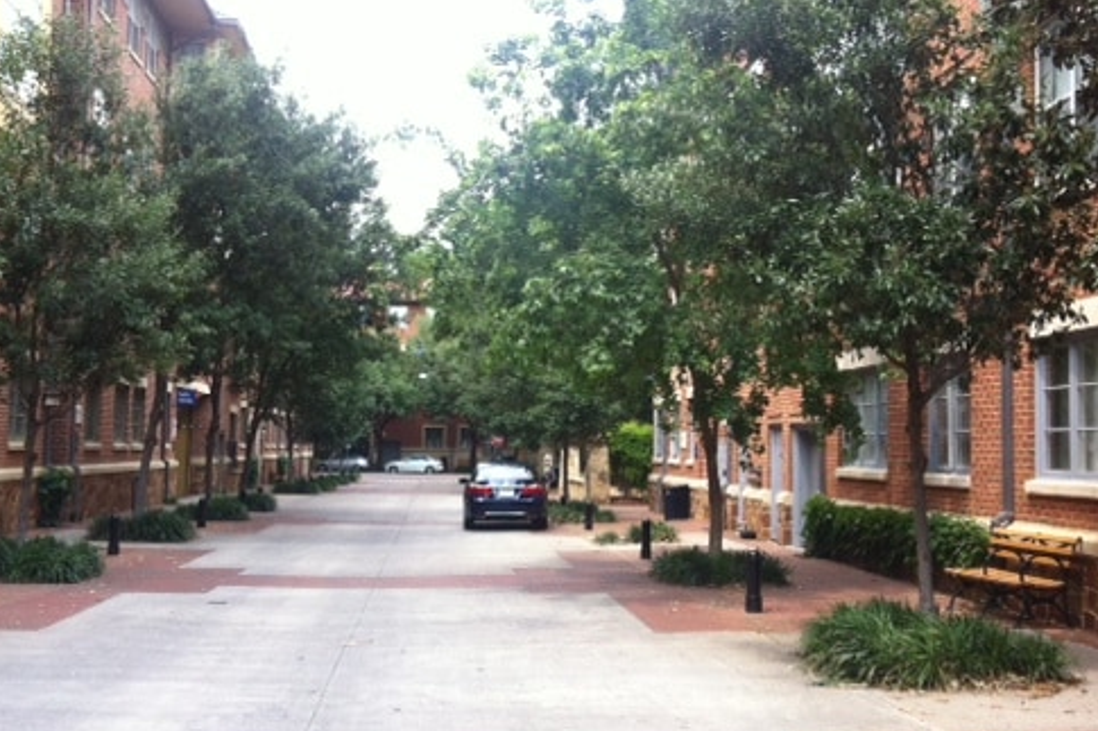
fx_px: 1463
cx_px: 527
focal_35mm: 48
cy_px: 392
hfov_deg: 41.1
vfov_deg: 28.0
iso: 80
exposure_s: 1/174
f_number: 2.8
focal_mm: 3.85
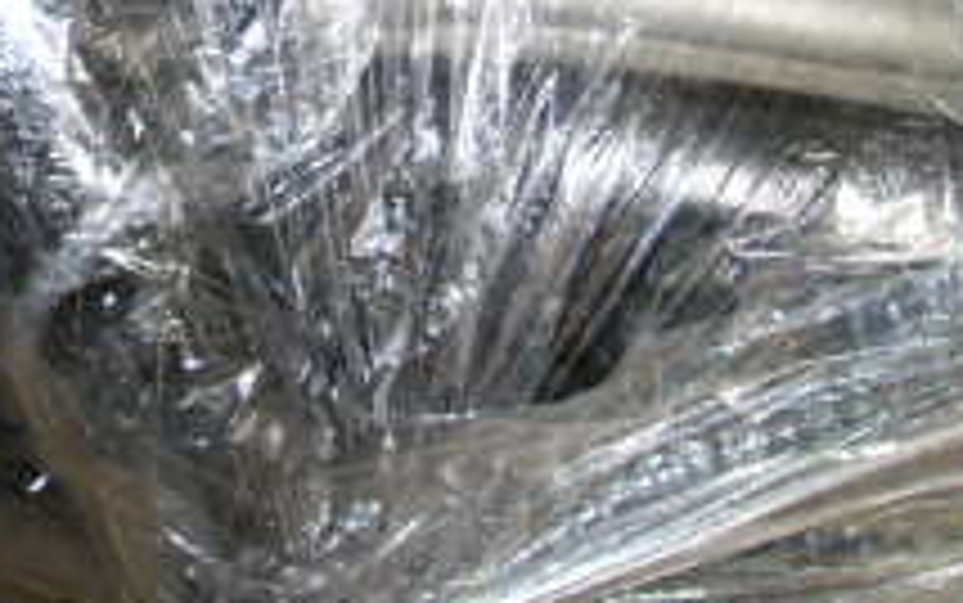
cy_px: -194
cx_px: 590
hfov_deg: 18.7
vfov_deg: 11.5
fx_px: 2915
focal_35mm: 111
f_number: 3
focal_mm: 6.2
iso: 200
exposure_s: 1/60
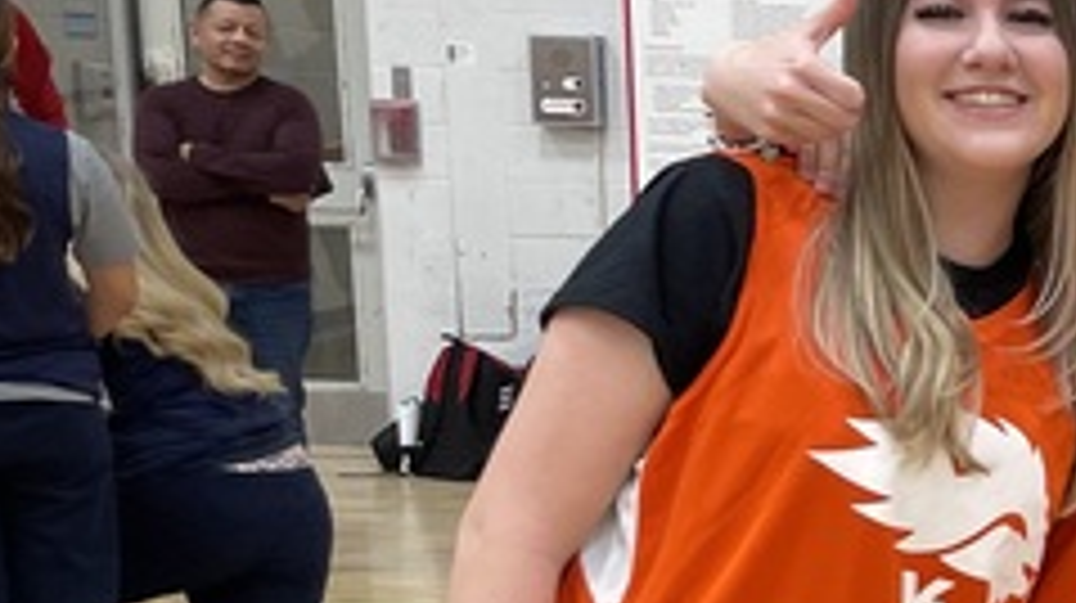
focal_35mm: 95
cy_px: 572
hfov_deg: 18.9
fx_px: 2708
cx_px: 1747
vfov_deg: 12.6
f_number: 1.6
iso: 125
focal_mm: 4.2
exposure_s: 1/113
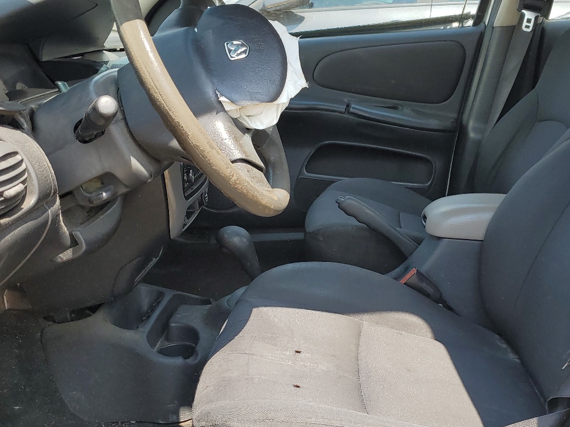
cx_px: 373
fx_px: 675
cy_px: 215
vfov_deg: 35.1
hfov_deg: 45.2
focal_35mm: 41
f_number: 1.5
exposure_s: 1/769
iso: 50
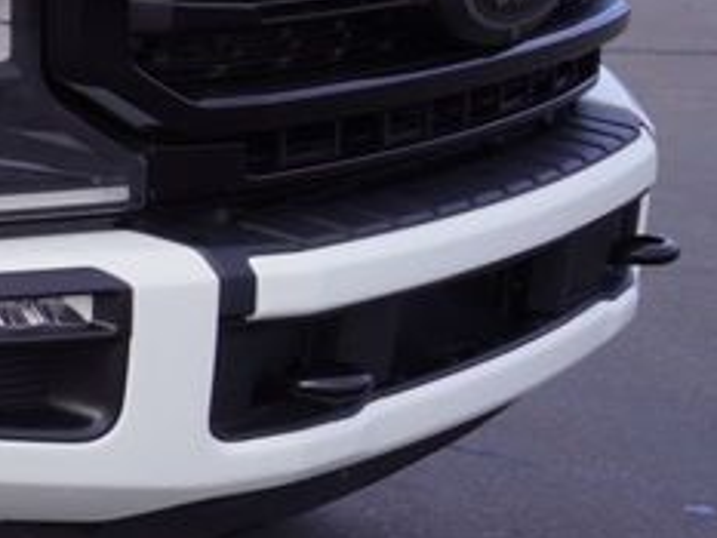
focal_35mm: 133
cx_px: -748
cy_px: 80
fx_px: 2759
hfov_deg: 12.8
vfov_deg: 11.1
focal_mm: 21
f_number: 8
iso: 100
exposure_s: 1/125
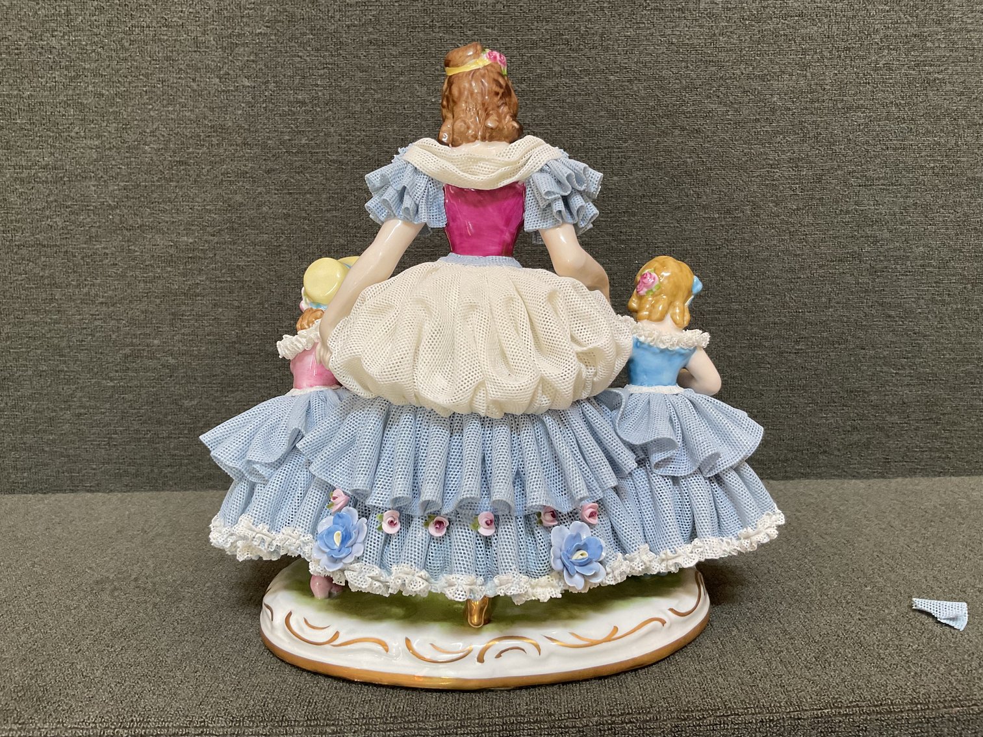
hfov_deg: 61.7
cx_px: 492
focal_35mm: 29
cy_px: 368
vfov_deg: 48.2
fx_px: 824
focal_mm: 3
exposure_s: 1/60
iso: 64
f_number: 1.8
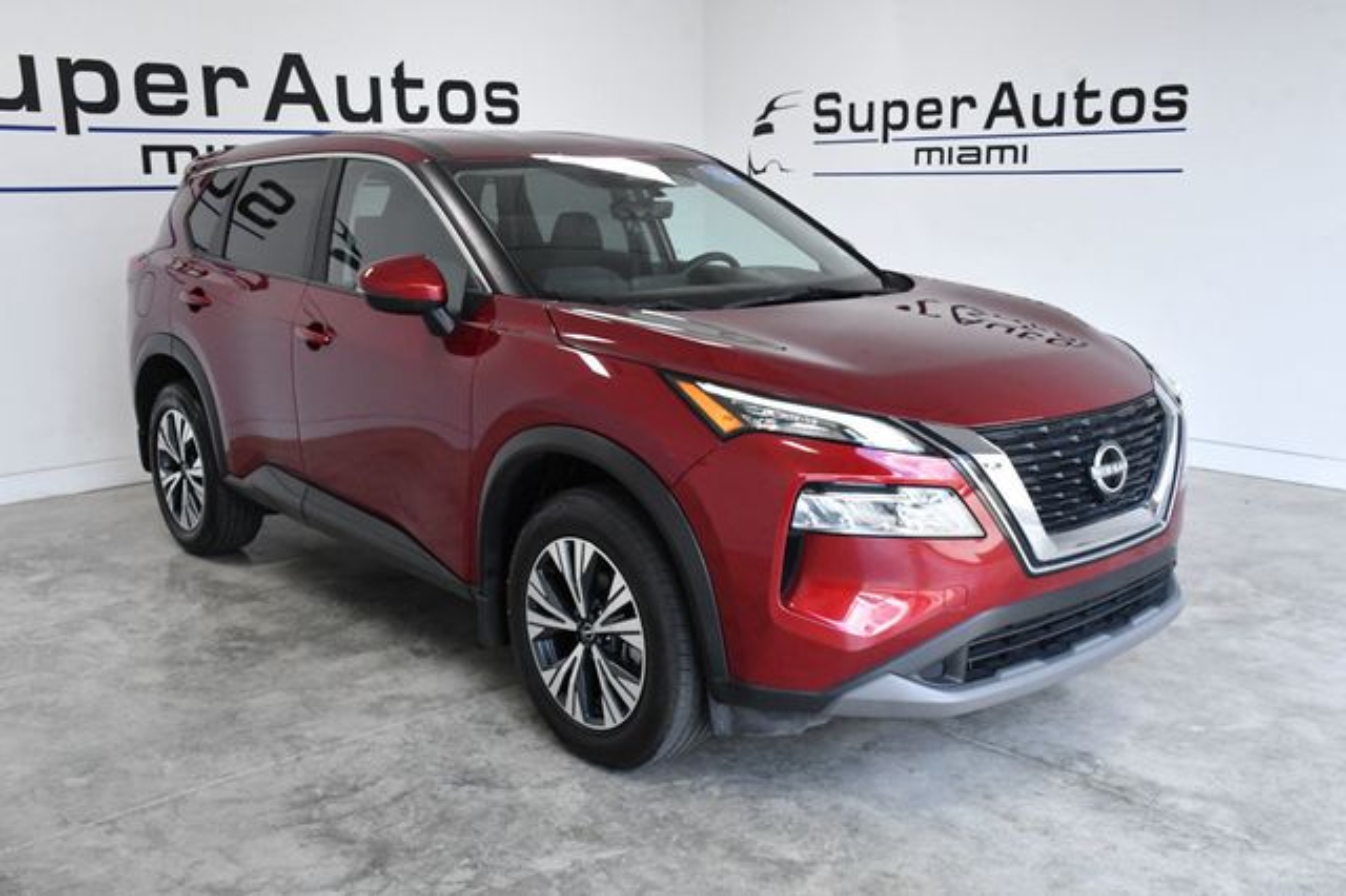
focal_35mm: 34
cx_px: 673
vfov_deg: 38.8
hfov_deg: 55.8
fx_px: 1271
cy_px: 448
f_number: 10
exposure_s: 1/400
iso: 2500
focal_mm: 23
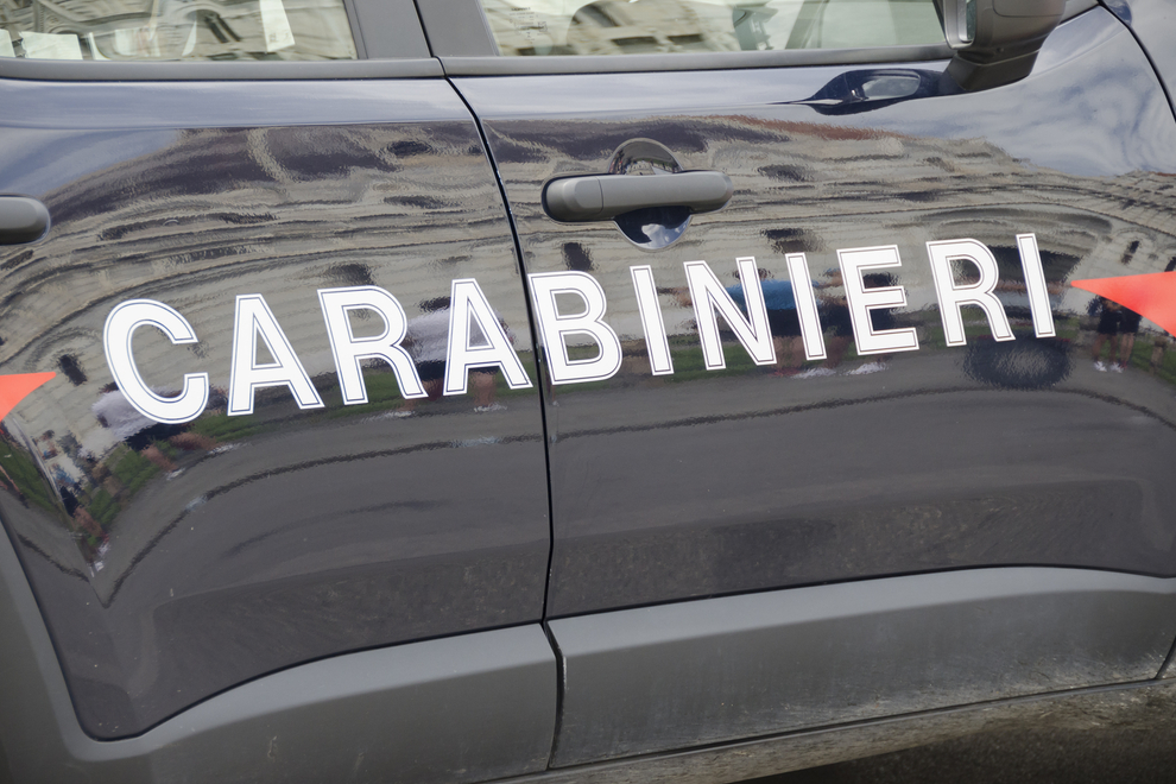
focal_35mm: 136
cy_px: 392
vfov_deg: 10.1
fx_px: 4442
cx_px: 585
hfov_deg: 15.1
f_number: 5.3
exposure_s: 1/500
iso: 640
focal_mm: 90
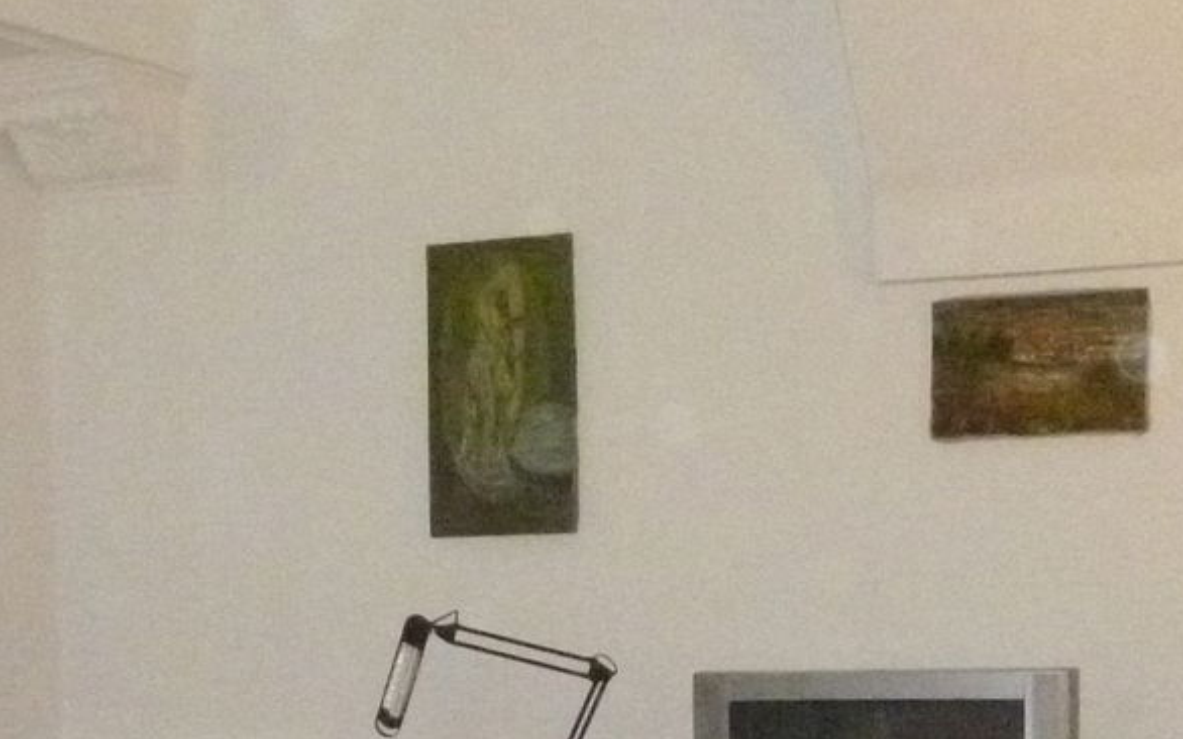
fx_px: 2611
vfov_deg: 15.6
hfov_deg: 25.5
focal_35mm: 81
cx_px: 482
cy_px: 856
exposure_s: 1/60
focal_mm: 5
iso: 1600
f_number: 3.1
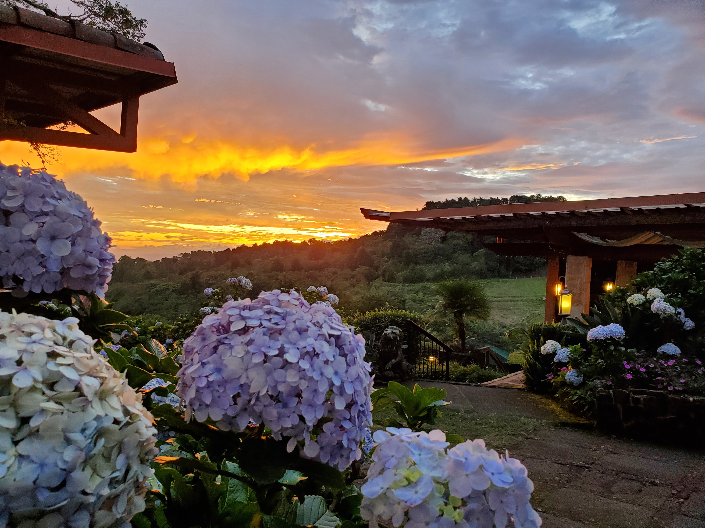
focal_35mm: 26
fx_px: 530
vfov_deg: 53.1
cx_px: 352
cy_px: 264
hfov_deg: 67.3
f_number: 2.4
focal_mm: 4.3
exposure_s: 1/60
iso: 100
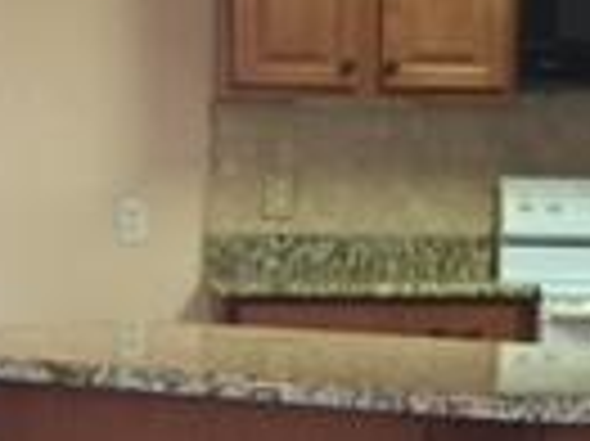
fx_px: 2418
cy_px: 500
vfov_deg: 10.3
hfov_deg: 13.9
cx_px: 329
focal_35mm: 142
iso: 100
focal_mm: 4.15
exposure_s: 1/30
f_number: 2.2
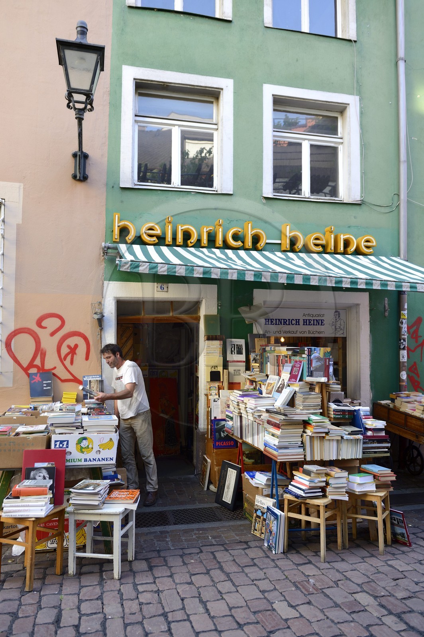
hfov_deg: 47.9
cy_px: 318
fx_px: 478
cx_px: 212
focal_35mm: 27
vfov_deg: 67.4
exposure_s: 1/100
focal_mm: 27
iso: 200
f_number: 4
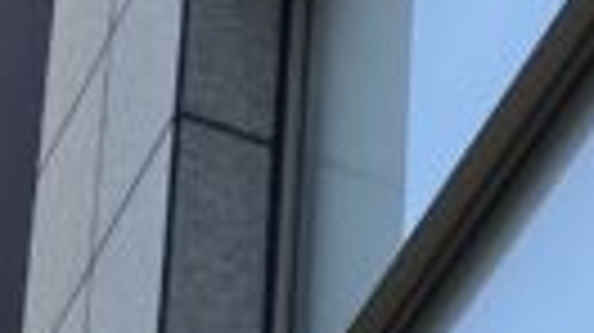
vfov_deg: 4.7
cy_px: 1264
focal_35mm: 236
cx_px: 567
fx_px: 3714
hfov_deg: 9.1
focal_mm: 3.99
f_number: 1.8
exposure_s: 1/585
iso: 32
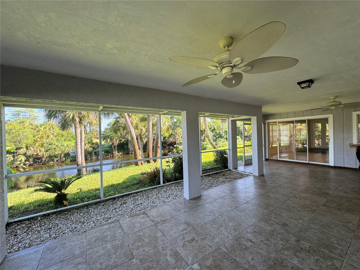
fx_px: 146
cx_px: 180
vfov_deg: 85.7
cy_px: 135
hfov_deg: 102.1
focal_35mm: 14
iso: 40
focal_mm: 2.22
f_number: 2.2
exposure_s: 1/99
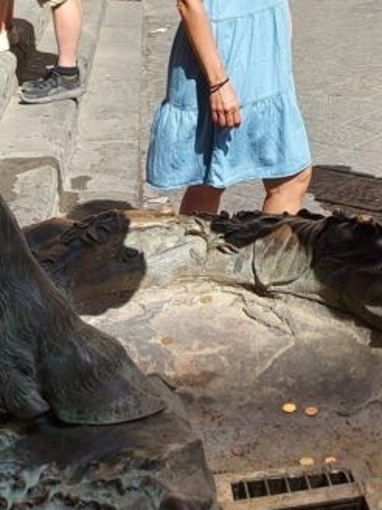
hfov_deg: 19.1
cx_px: 373
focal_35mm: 75
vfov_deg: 23.4
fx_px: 1104
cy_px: -128
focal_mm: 5.23
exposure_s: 1/848
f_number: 1.8
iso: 32
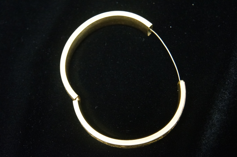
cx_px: 118
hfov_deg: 37.9
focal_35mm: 52
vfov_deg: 25.7
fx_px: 345
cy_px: 78
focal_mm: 35
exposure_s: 1/30
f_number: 5
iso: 3200
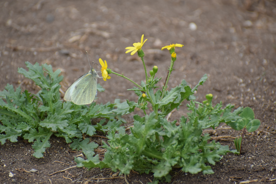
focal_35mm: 450
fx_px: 3450
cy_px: 92
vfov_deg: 3.1
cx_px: 138
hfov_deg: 4.6
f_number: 6.3
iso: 800
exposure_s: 1/1250
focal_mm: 300
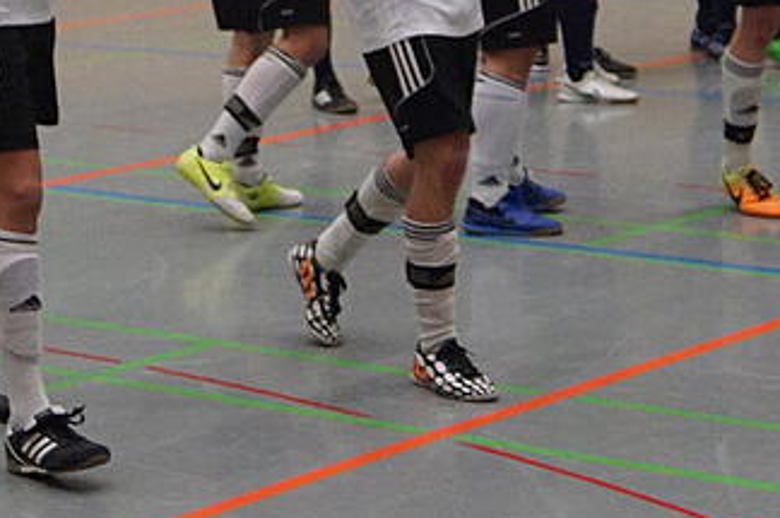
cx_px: 327
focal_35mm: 150
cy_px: -128
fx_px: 3245
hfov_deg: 13.7
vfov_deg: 9.0
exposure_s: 1/320
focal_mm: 30
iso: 3200
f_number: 4.5
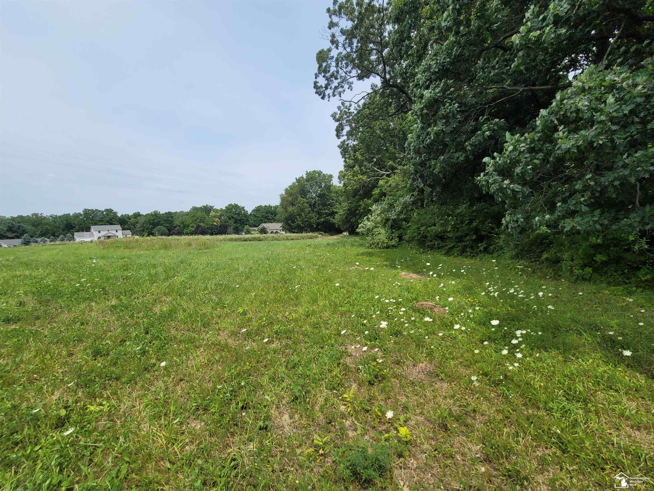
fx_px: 246
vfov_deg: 89.9
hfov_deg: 106.2
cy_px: 246
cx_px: 327
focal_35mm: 13
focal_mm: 2.2
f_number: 2.2
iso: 64
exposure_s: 1/1799
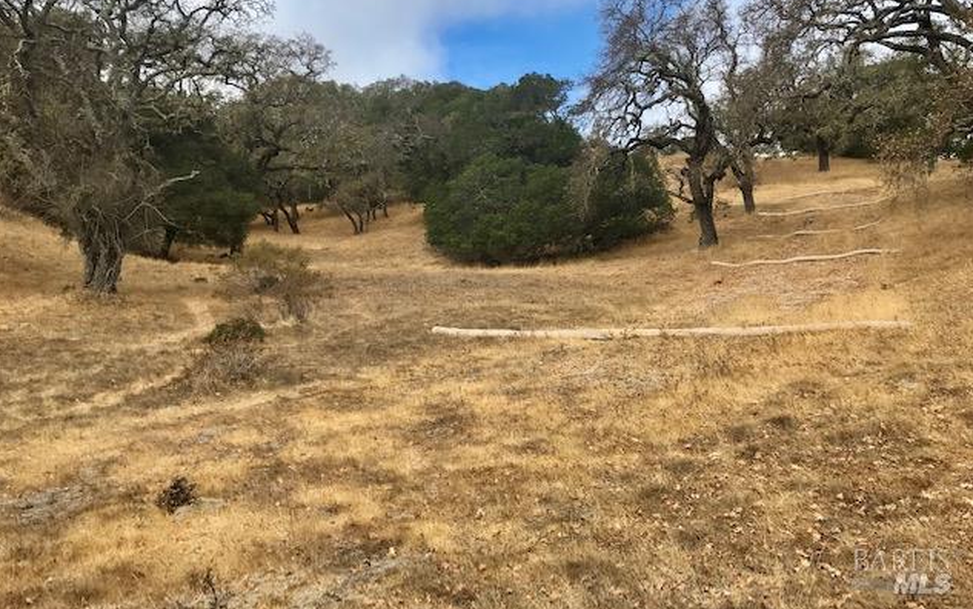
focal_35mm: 30
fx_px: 796
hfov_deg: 62.9
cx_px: 486
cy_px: 246
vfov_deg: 41.7
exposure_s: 1/1773
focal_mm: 3.99
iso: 20
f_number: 1.8
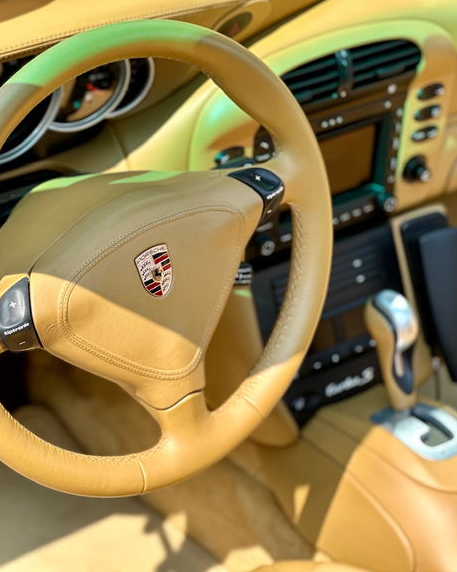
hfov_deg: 15.1
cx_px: 94
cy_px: 285
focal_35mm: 101
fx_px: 1709
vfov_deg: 19.0
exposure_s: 1/172
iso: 25
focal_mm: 9
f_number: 2.8
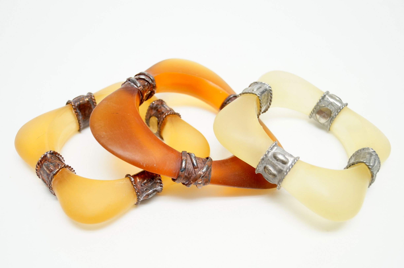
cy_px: 134
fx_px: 471
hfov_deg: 46.5
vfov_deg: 31.8
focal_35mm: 42
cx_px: 202
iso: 800
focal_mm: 28
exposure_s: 1/60
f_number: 4.5
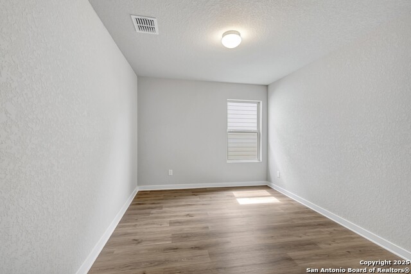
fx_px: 160
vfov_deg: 81.2
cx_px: 206
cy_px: 137
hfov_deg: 104.2
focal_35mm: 14
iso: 100
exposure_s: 1/2.5
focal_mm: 14
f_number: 9
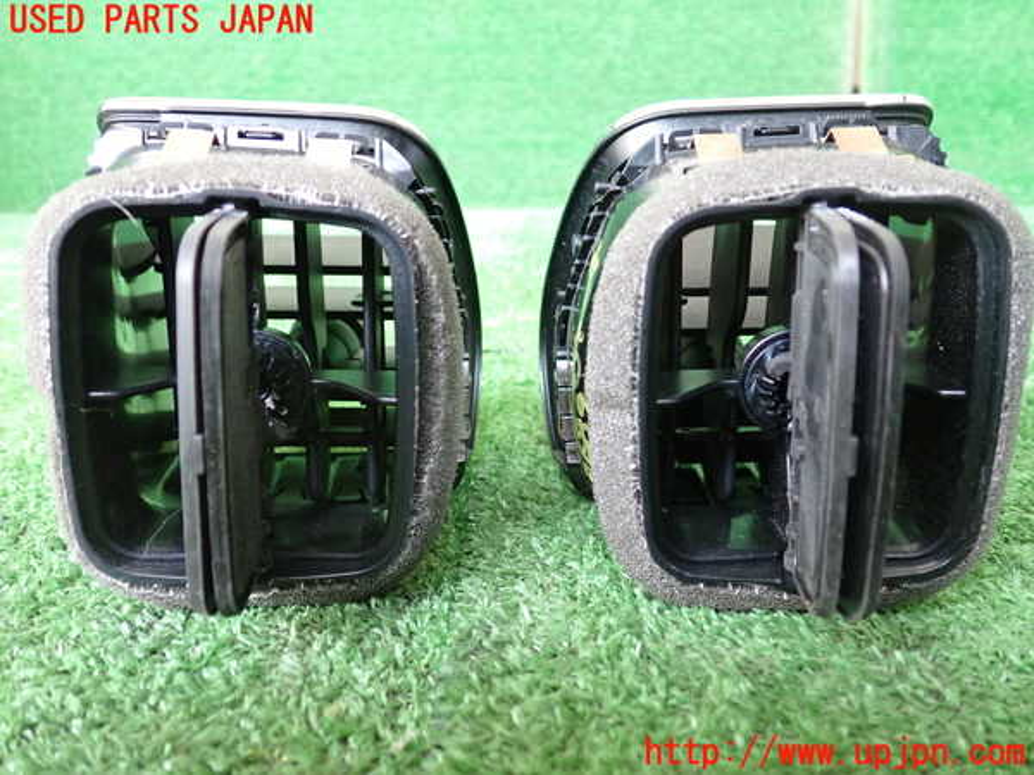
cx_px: 517
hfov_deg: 60.0
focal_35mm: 30
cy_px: 388
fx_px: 896
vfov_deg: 46.8
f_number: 2.3
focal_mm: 5.4
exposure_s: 1/30
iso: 320
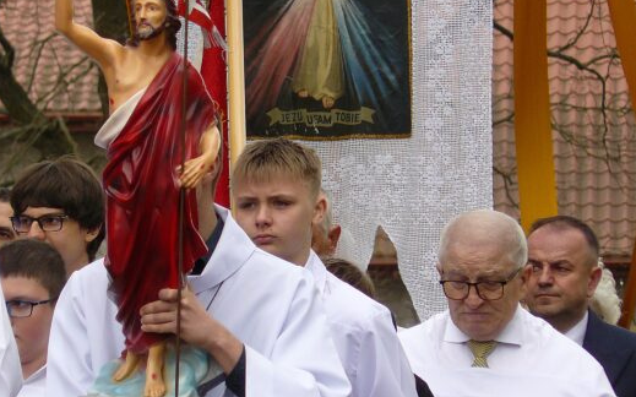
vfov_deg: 2.6
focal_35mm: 510
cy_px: 124
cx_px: 244
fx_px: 8837
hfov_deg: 4.1
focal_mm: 54.2
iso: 100
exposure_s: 1/160
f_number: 4
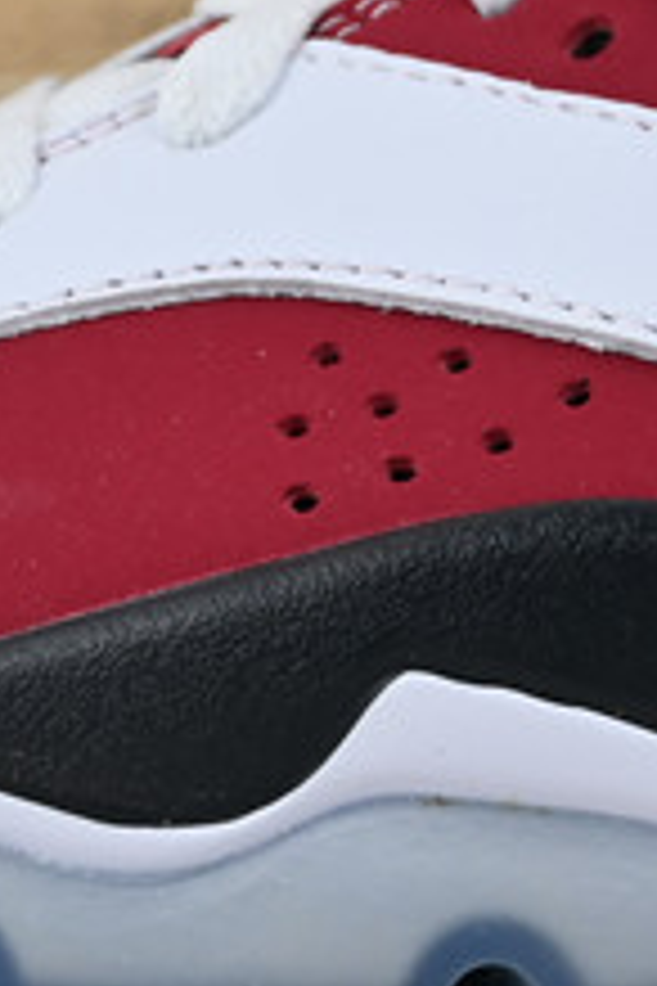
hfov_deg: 5.0
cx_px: 1022
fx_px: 7411
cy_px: -23
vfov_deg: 7.6
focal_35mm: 271
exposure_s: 1/80
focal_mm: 33
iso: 100
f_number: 5
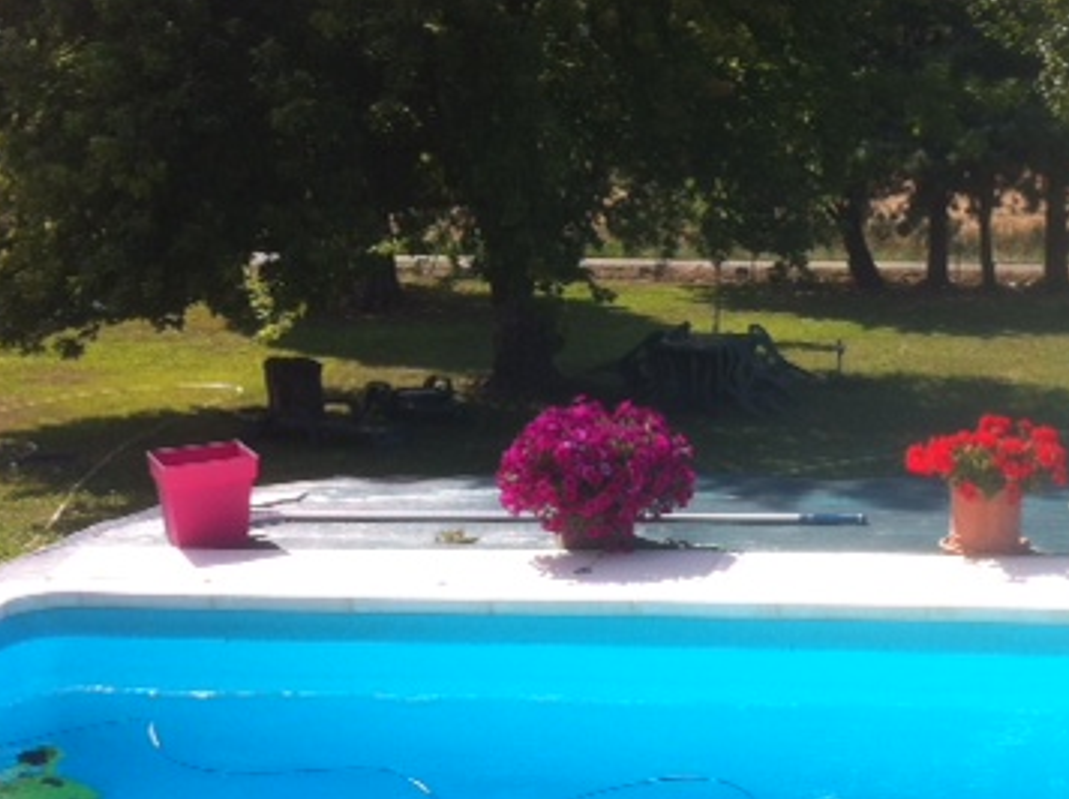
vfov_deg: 23.2
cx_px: 826
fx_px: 1943
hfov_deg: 30.2
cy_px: 294
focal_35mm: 63
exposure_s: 1/773
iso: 80
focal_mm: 3.85
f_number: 2.8
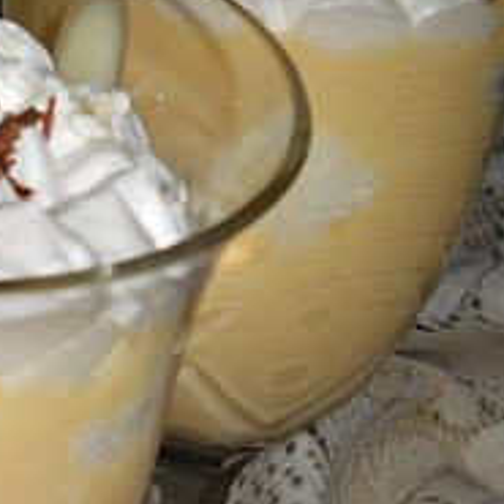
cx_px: -176
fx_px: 2257
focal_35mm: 137
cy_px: 501
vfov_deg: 12.6
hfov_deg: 12.3
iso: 80
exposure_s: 1/30
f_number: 5.5
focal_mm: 6.72
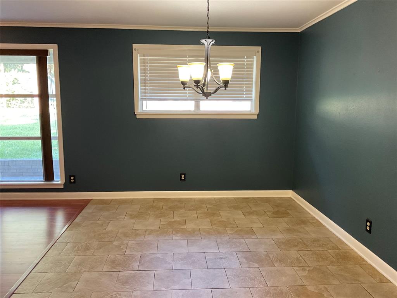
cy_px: 149
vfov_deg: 48.2
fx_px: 333
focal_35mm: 29
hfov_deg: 61.7
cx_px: 198
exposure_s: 1/60
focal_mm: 3
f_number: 1.8
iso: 125
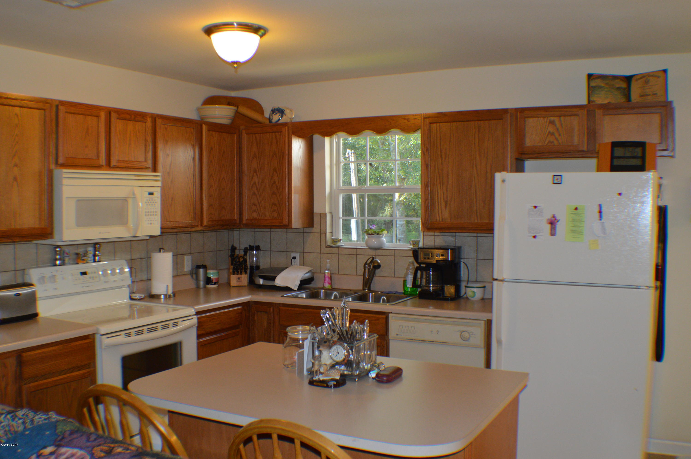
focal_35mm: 42
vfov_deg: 31.8
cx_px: 346
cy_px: 230
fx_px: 805
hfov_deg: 46.4
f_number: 4.5
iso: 720
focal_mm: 28
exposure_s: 1/60
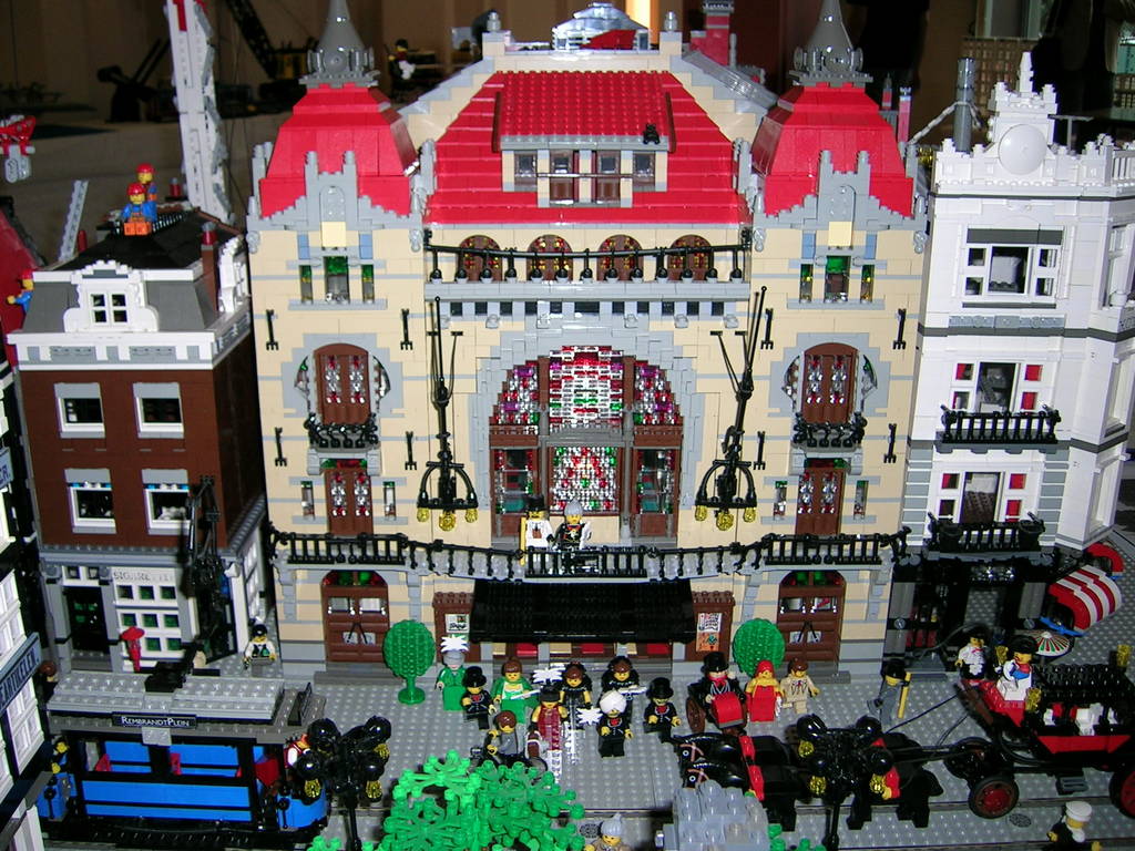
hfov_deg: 52.6
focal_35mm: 35
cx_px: 568
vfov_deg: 40.7
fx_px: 1148
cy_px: 426
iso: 50
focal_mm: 5.4
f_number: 2.8
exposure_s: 1/60.1
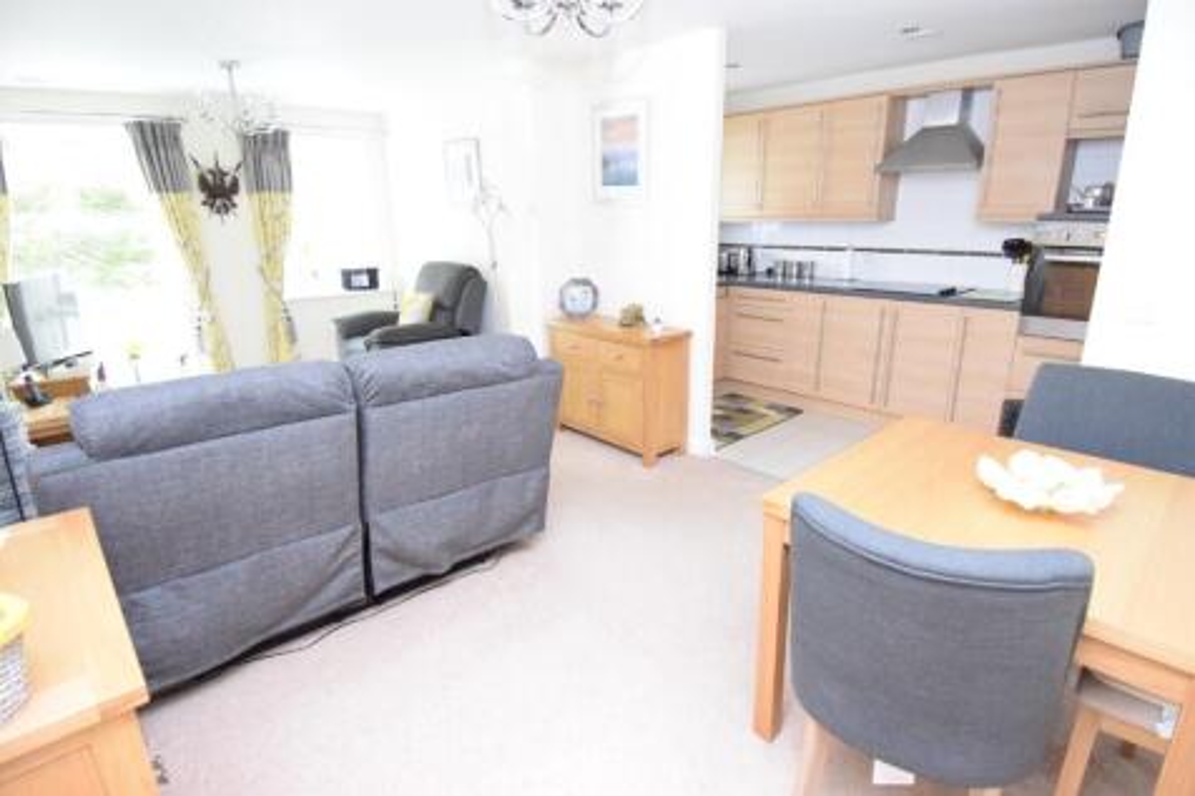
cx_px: 598
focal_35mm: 18
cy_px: 398
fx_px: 597
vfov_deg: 67.3
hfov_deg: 90.0
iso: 6400
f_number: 4
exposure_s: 1/20
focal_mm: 12
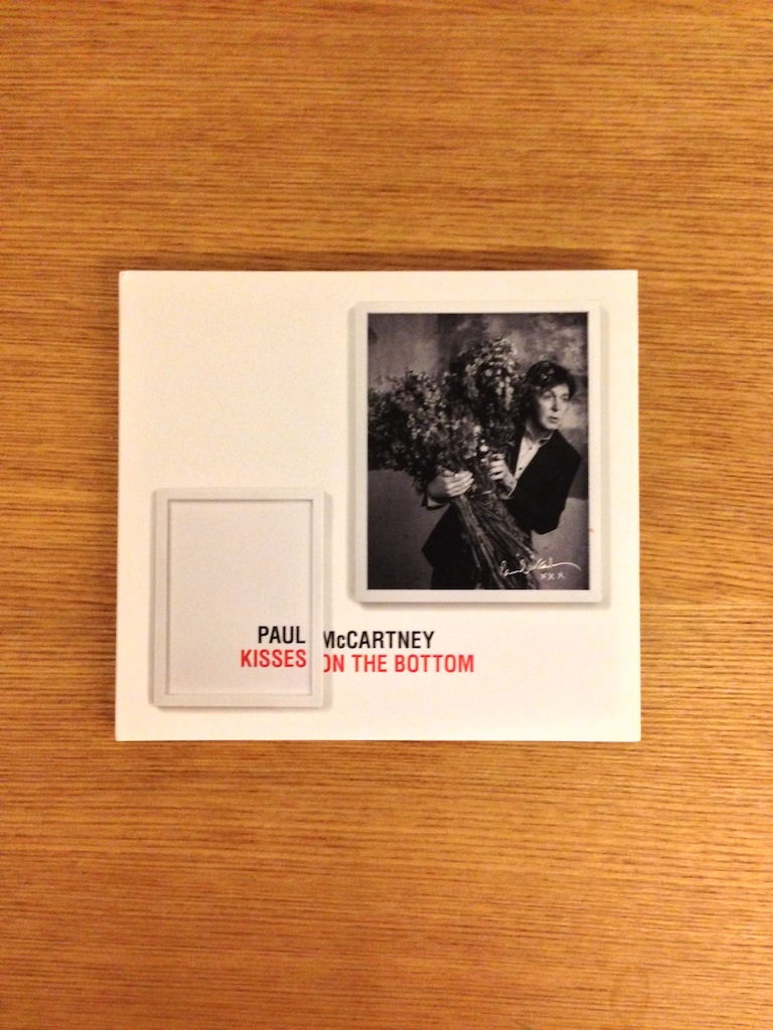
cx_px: 386
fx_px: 983
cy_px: 515
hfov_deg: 42.9
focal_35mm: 33
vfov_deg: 55.4
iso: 400
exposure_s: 1/15
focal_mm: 4.12
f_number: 2.4
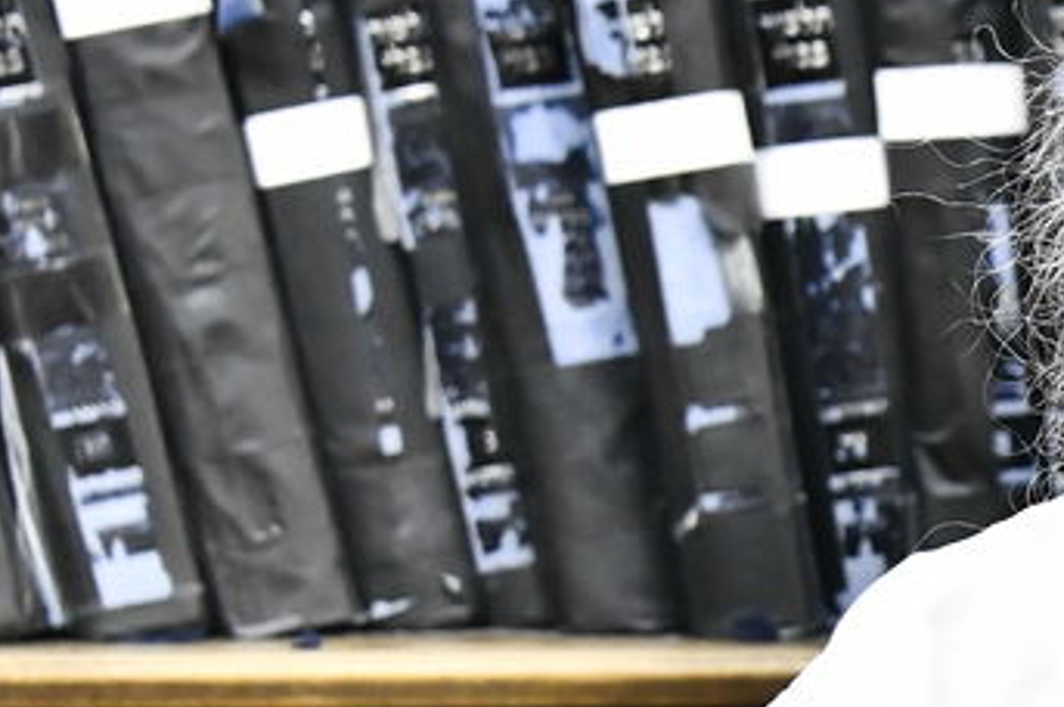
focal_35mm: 196
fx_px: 5787
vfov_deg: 7.0
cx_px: 1619
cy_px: 687
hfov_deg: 10.2
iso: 2500
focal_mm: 48
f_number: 5.6
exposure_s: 1/160
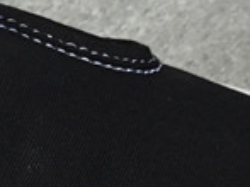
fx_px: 1371
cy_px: 130
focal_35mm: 190
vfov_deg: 7.8
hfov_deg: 10.4
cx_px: 92
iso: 25
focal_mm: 3.3
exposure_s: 1/105
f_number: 2.4
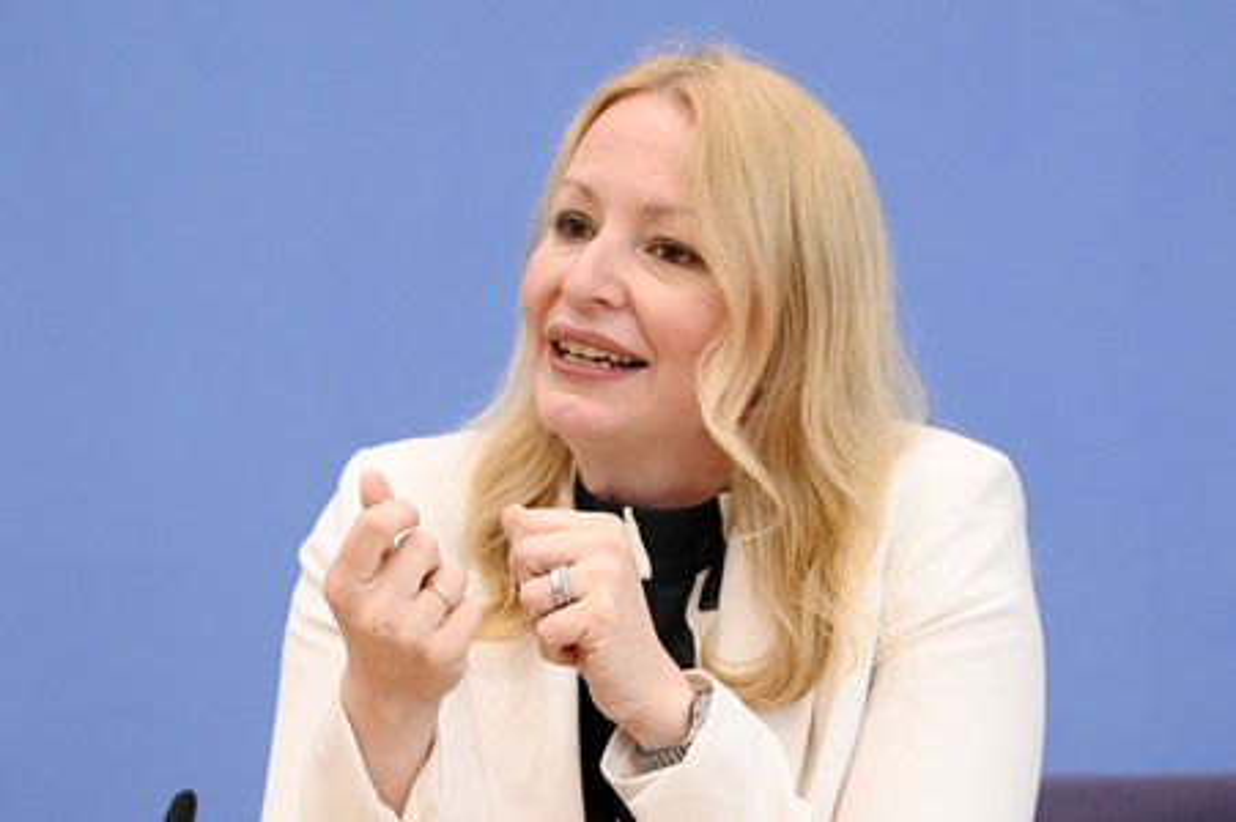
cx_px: 618
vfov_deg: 11.0
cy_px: 411
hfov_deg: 16.4
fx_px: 4288
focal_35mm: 125
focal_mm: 125
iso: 3200
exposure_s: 1/640
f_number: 5
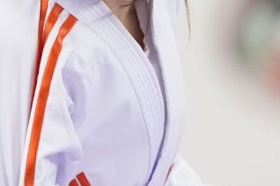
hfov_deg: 1.8
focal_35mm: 1157
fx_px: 8994
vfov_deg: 1.2
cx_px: 130
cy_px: 99
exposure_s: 1/1000
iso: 3200
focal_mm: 200
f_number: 2.8
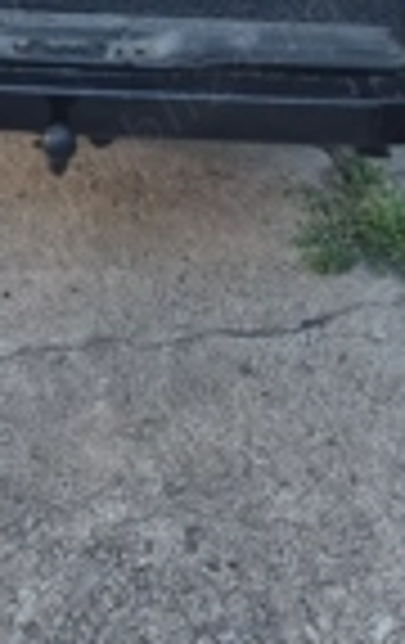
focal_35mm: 68
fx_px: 1195
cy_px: -171
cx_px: 36
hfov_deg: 18.9
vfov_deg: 26.1
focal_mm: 5.4
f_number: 1.8
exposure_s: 1/180
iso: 80
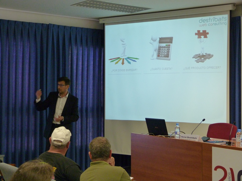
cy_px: 90
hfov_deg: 31.7
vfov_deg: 24.0
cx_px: 121
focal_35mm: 61
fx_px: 426
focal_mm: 11
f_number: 3.3
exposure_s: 1/20
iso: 400
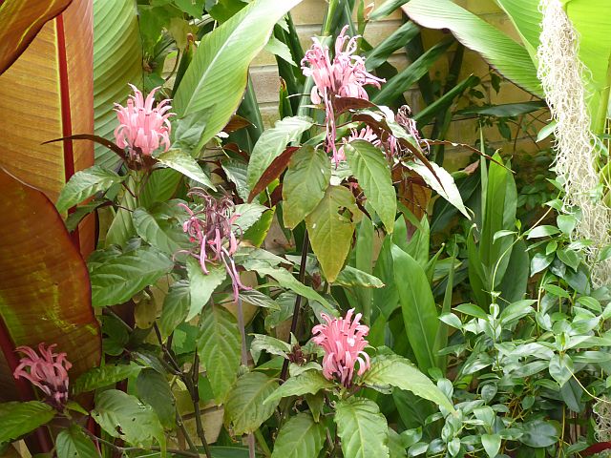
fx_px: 1006
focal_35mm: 57
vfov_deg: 25.7
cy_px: 229
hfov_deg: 33.8
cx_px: 306
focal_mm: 10.3
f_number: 4.2
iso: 250
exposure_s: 1/60
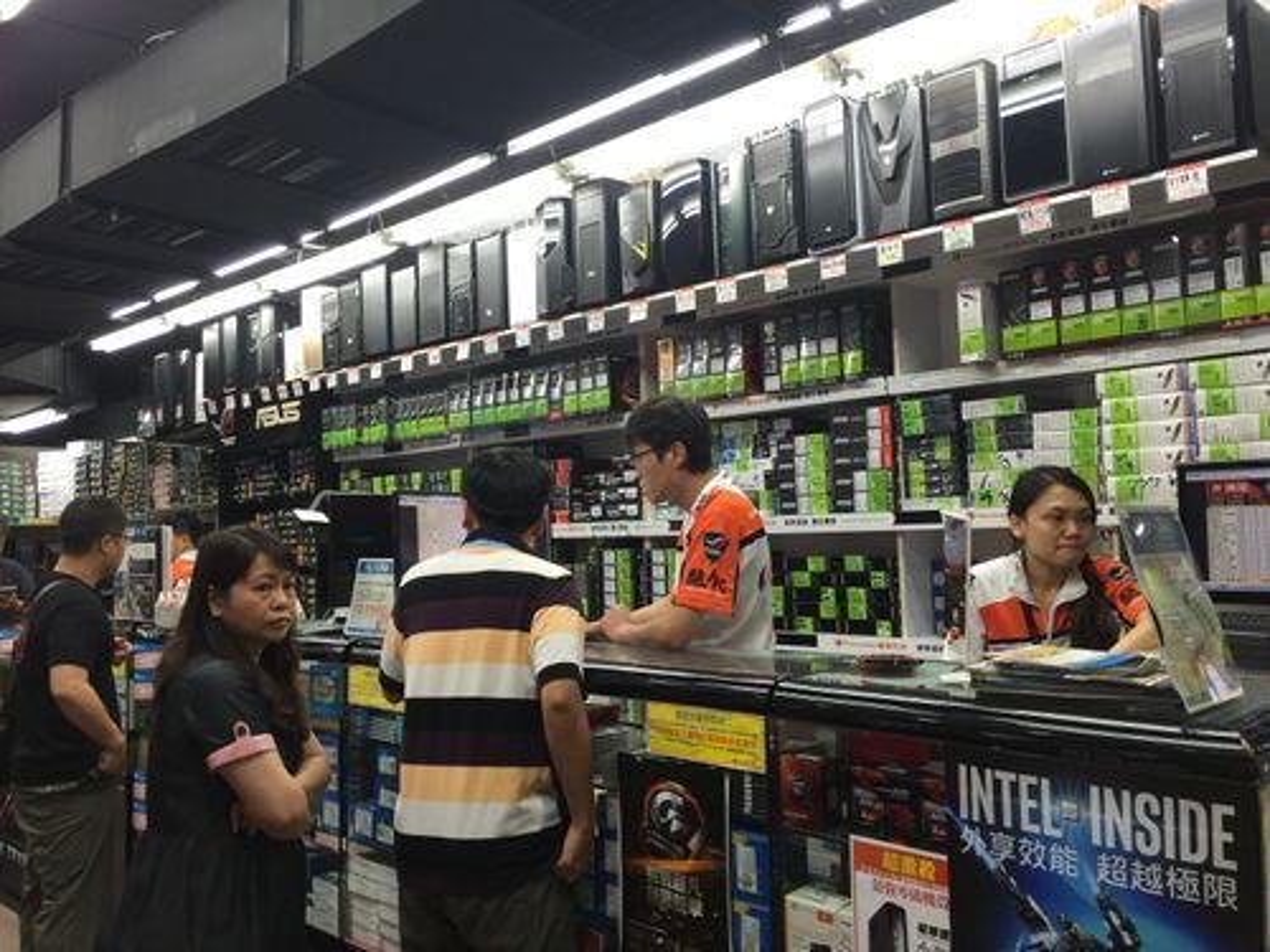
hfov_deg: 61.7
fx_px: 1064
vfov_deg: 48.2
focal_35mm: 29
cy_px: 476
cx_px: 635
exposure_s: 1/30
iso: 40
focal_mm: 4.15
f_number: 2.2
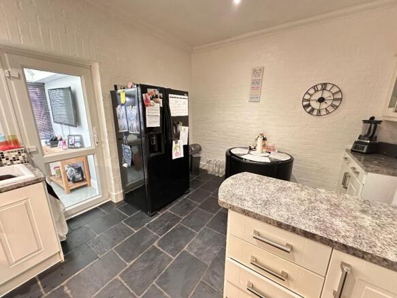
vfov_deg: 85.7
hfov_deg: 102.1
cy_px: 149
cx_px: 198
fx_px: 161
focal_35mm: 14
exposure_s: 1/50
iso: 1000
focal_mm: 2.22
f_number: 2.2
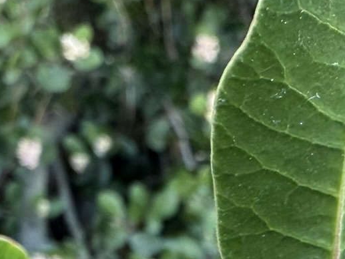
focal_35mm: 95
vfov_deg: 14.5
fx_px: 947
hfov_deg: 18.5
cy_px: 388
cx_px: 505
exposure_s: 1/99
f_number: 2.2
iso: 80
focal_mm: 2.22
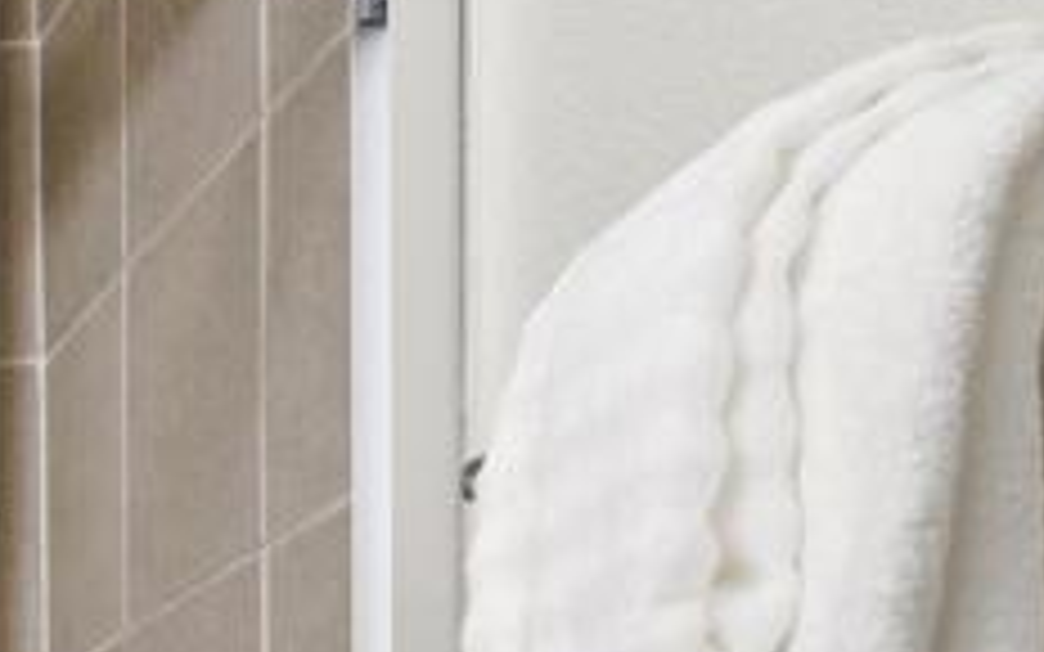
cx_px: -958
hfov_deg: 19.3
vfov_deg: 14.7
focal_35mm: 72
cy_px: 1324
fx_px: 2049
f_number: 8
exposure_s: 1/1.67
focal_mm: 16
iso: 100
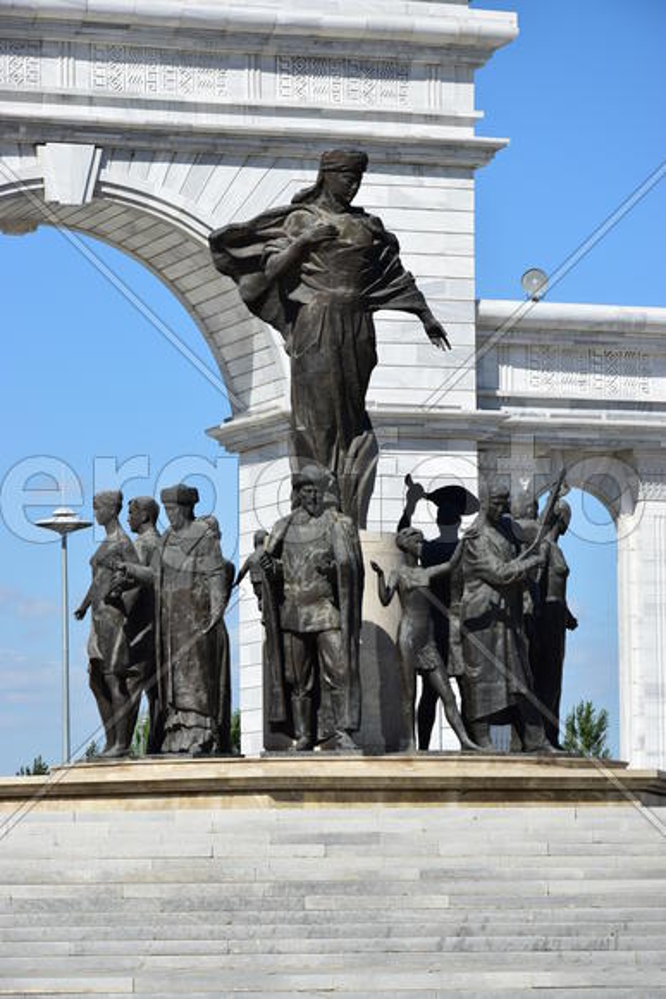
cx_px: 333
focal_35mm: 147
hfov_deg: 9.3
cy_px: 500
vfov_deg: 14.0
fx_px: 4076
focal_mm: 98
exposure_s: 1/640
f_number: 8
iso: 200
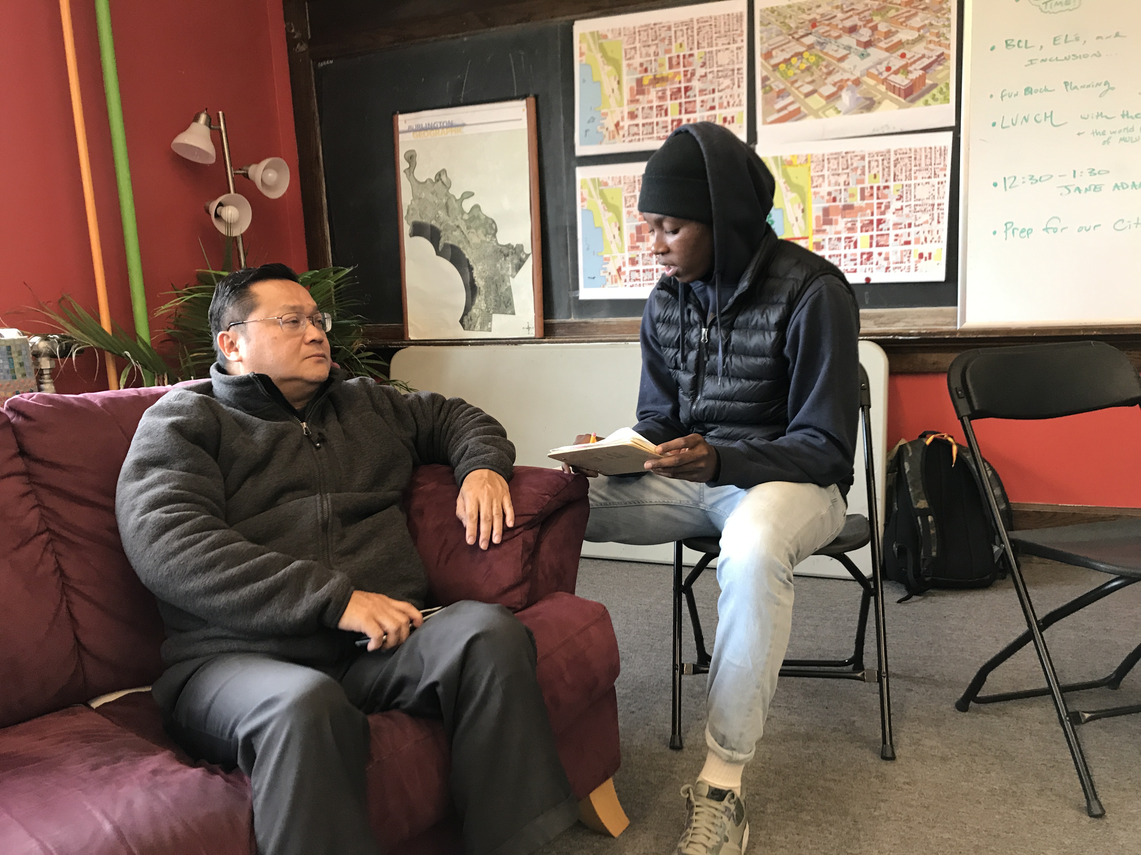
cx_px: 570
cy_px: 428
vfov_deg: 49.7
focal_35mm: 28
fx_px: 923
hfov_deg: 63.4
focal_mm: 3.99
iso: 40
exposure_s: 1/17
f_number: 1.8
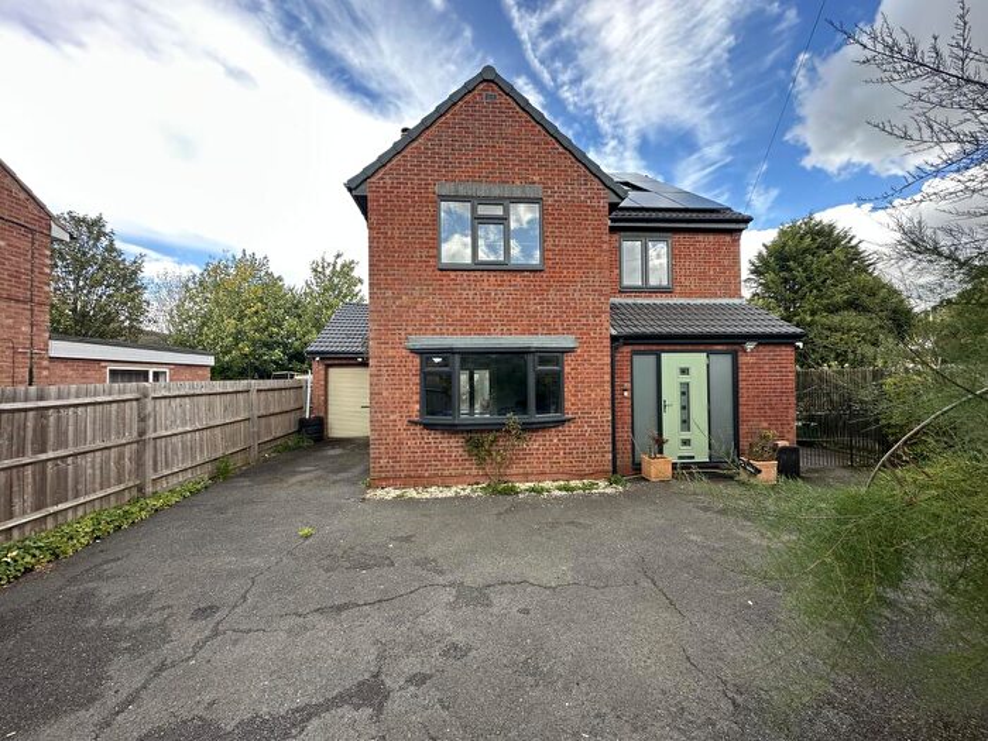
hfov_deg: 102.1
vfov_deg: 85.7
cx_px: 494
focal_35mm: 14
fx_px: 400
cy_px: 370
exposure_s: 1/238
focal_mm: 2.22
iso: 40
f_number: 2.2
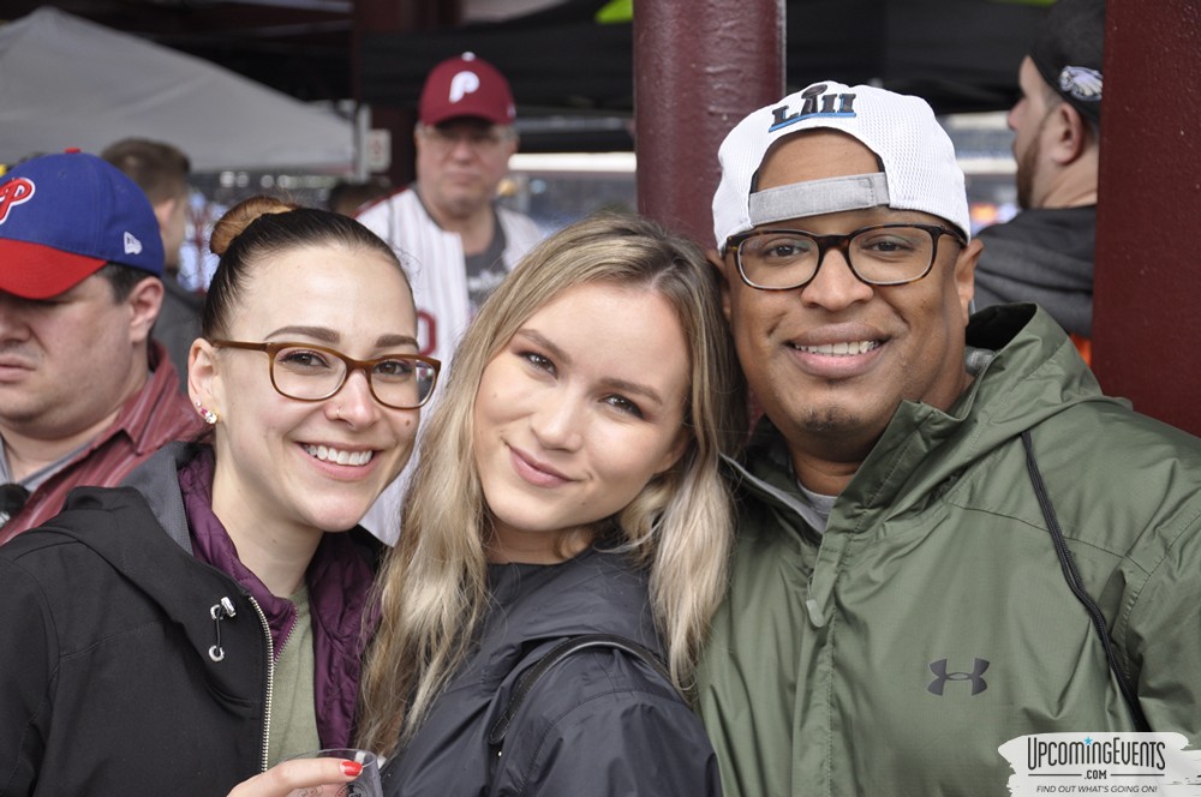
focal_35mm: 63
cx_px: 600
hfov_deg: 31.9
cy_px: 398
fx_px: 2099
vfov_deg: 21.5
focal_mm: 42
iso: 400
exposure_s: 1/125
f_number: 4.8
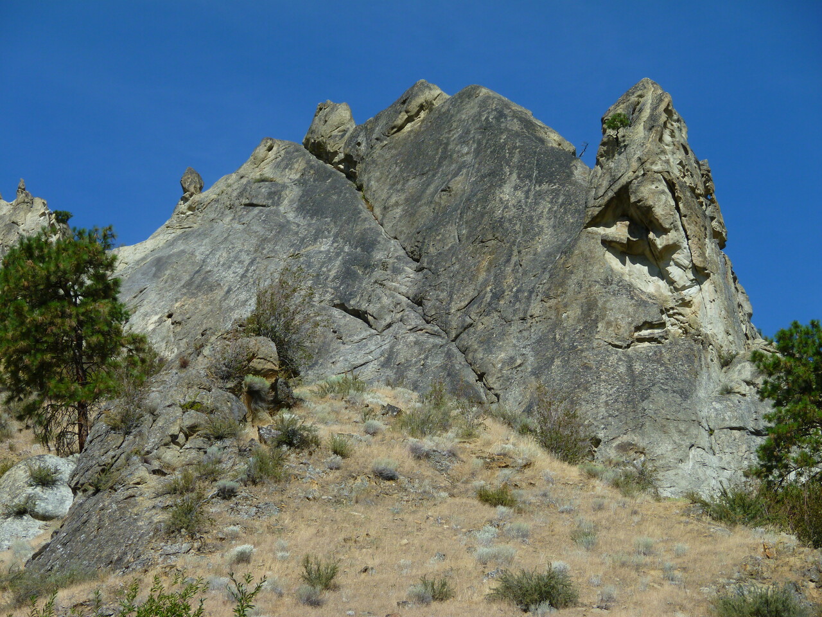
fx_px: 2042
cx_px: 411
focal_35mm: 86
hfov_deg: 22.8
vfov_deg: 17.2
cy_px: 308
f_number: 5.1
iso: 80
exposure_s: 1/400
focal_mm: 15.4
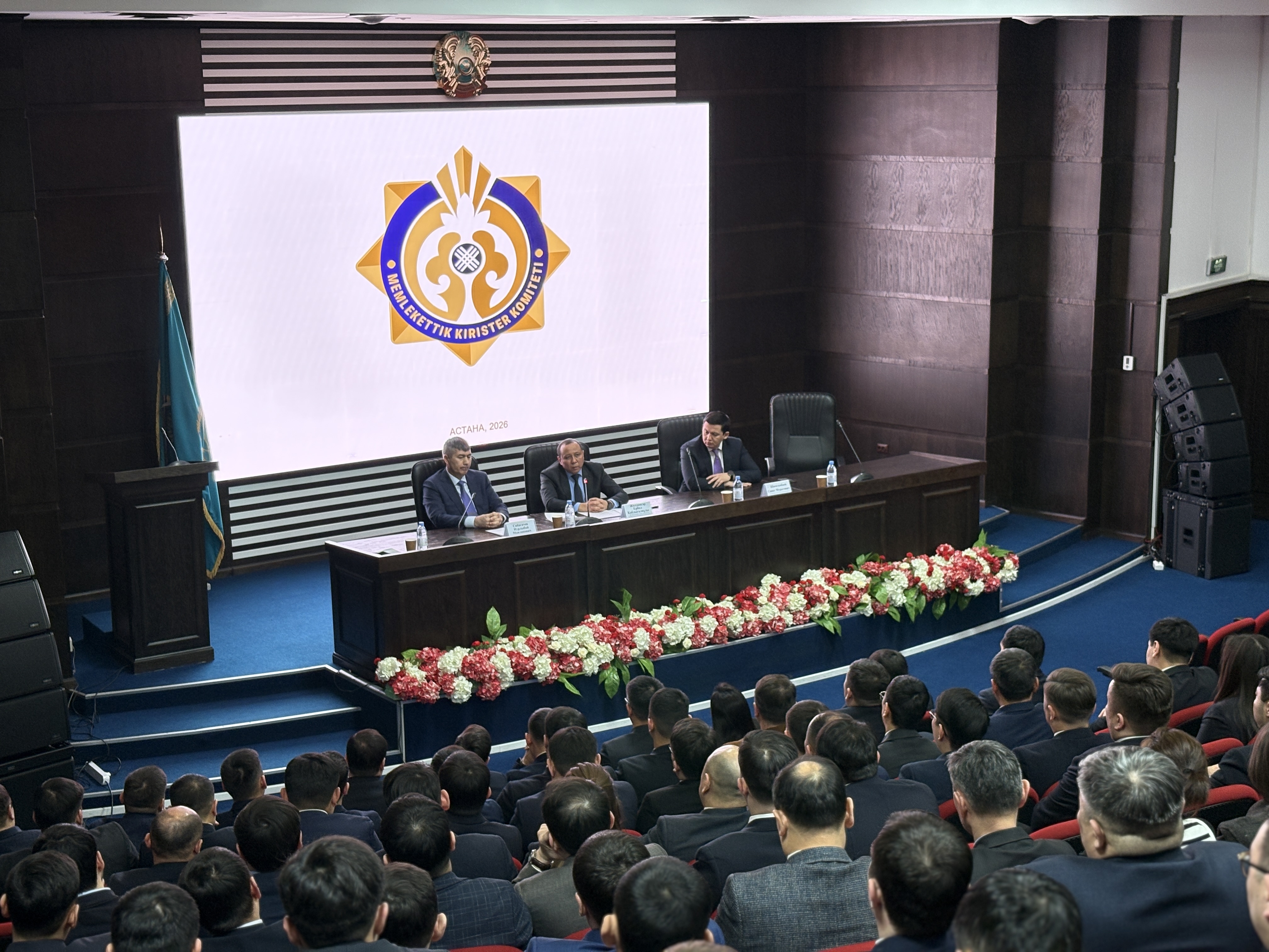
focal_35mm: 52
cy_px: 476
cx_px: 634
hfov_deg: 36.8
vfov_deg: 28.0
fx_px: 1906
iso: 80
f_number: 1.6
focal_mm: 5.96
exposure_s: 1/50
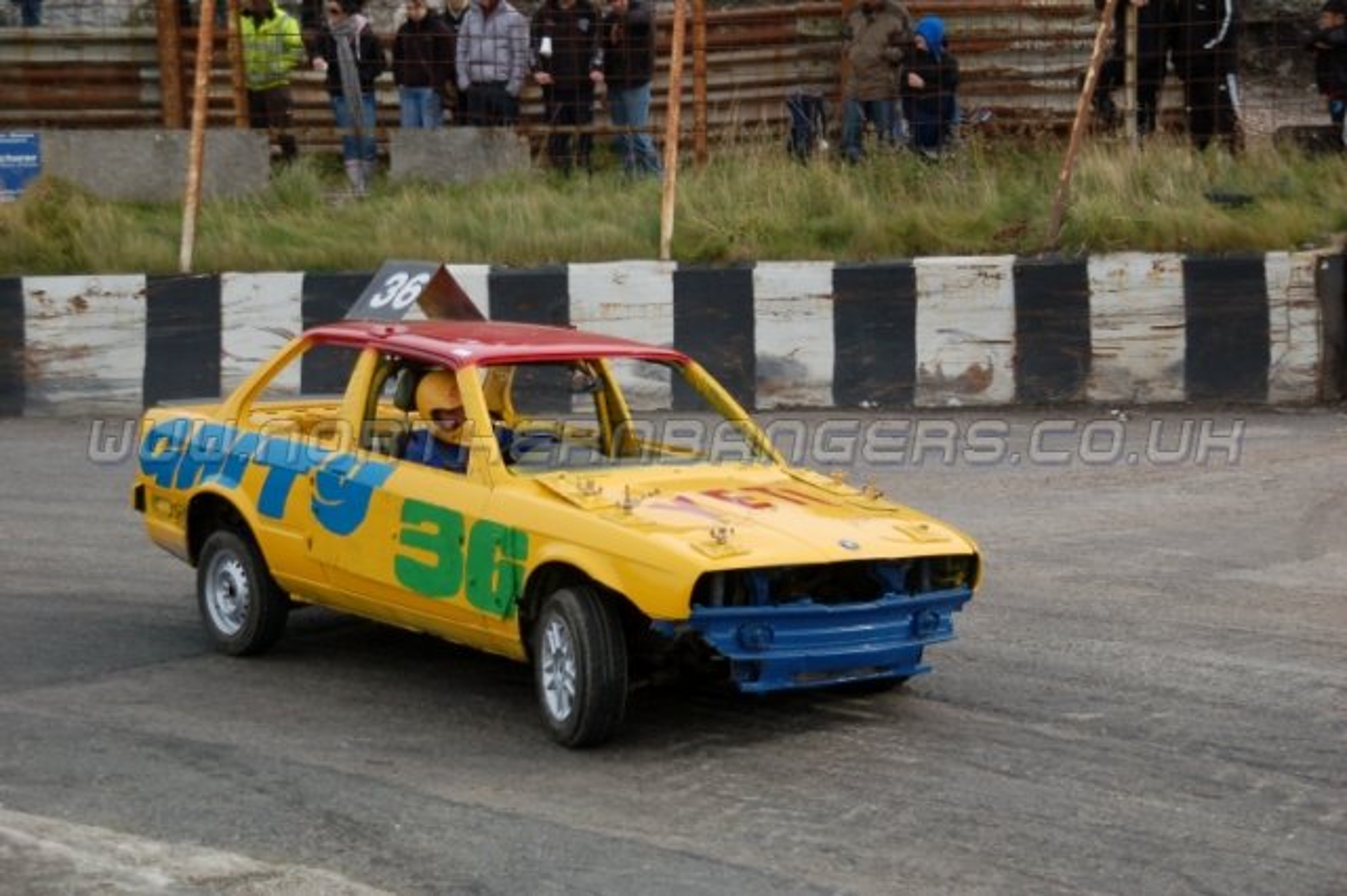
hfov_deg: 24.6
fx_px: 3085
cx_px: 674
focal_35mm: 82
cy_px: 448
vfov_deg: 16.5
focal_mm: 55
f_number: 5.3
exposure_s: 1/1000
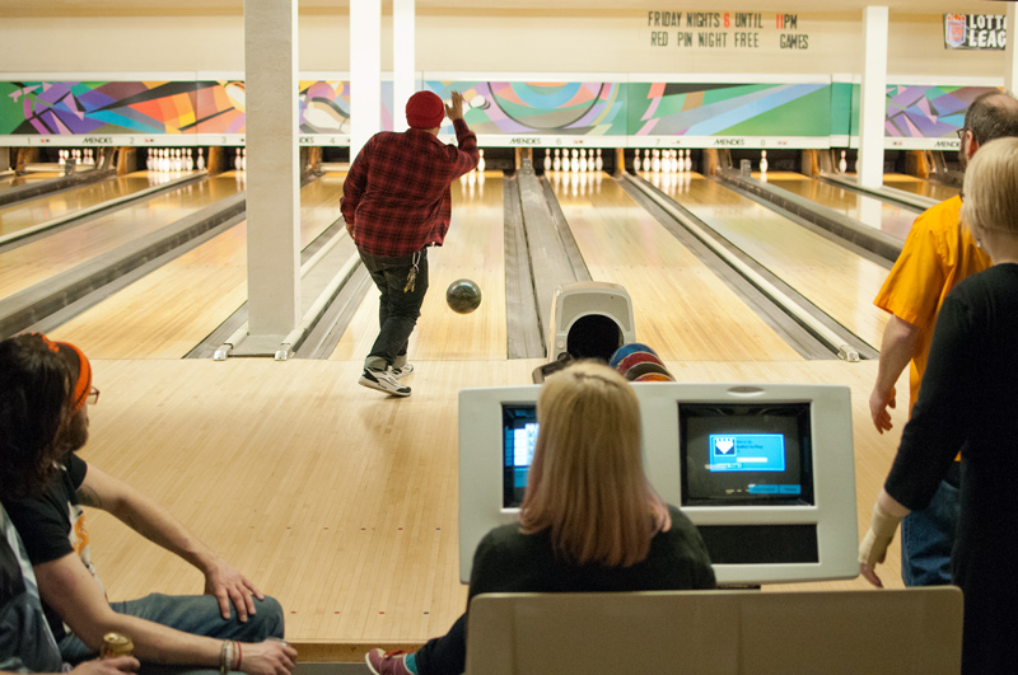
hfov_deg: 37.9
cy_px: 338
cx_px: 509
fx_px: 1482
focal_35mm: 52
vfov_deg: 25.7
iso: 2200
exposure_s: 1/125
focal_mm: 35
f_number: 2.5
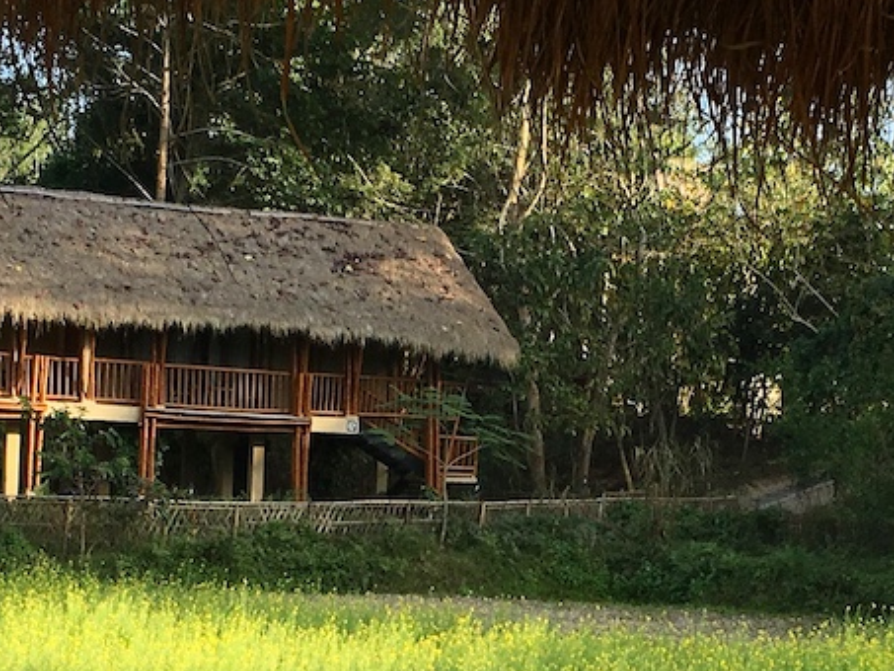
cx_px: 545
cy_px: 665
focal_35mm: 96
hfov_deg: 20.4
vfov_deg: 15.1
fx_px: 2480
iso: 25
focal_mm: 4.15
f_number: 2.2
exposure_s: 1/635
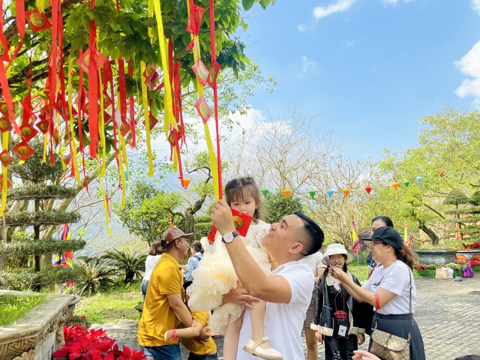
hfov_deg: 67.3
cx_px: 240
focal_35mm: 26
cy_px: 180
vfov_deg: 53.1
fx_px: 361
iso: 32
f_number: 1.6
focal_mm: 4.2
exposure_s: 1/1984
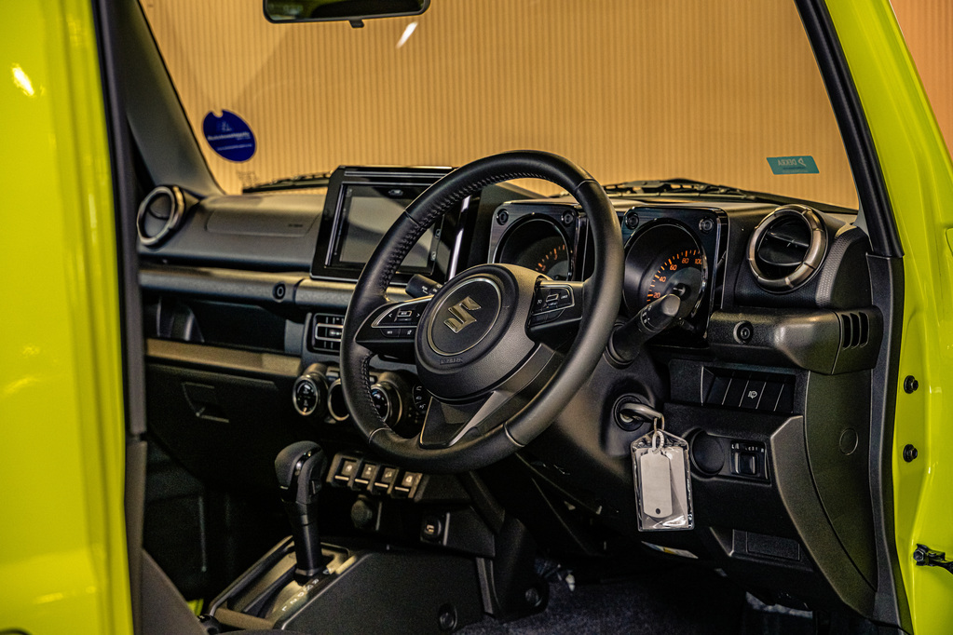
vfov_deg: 18.2
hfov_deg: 27.0
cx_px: 476
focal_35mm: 75
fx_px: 1985
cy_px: 318
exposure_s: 1/125
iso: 1600
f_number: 5
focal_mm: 75
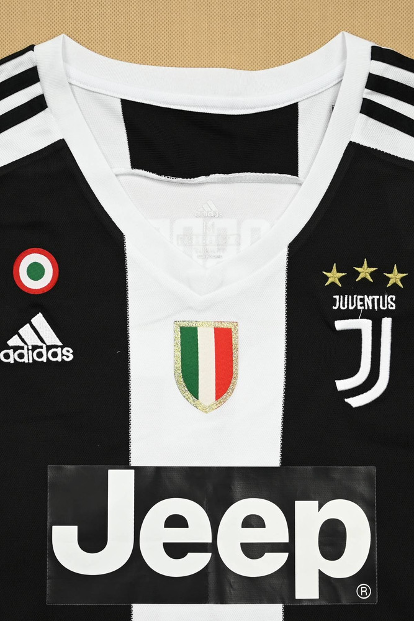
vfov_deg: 47.4
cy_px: 310
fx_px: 707
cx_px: 207
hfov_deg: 32.6
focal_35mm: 41
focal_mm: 41
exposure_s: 1/180
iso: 200
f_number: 5.6
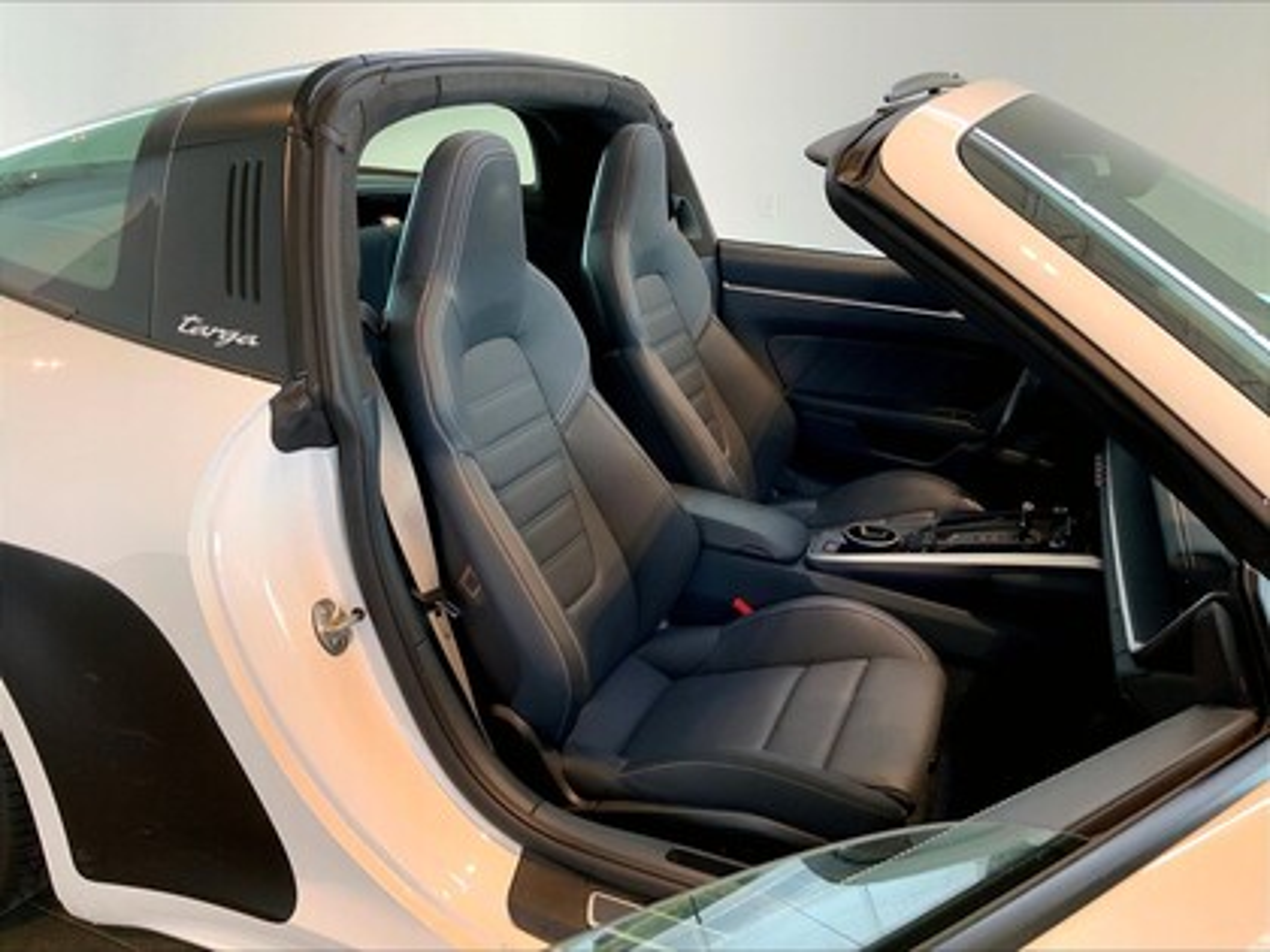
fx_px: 1064
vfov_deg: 48.2
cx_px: 635
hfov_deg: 61.7
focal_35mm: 29
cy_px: 476
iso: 125
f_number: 1.8
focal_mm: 3
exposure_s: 1/60
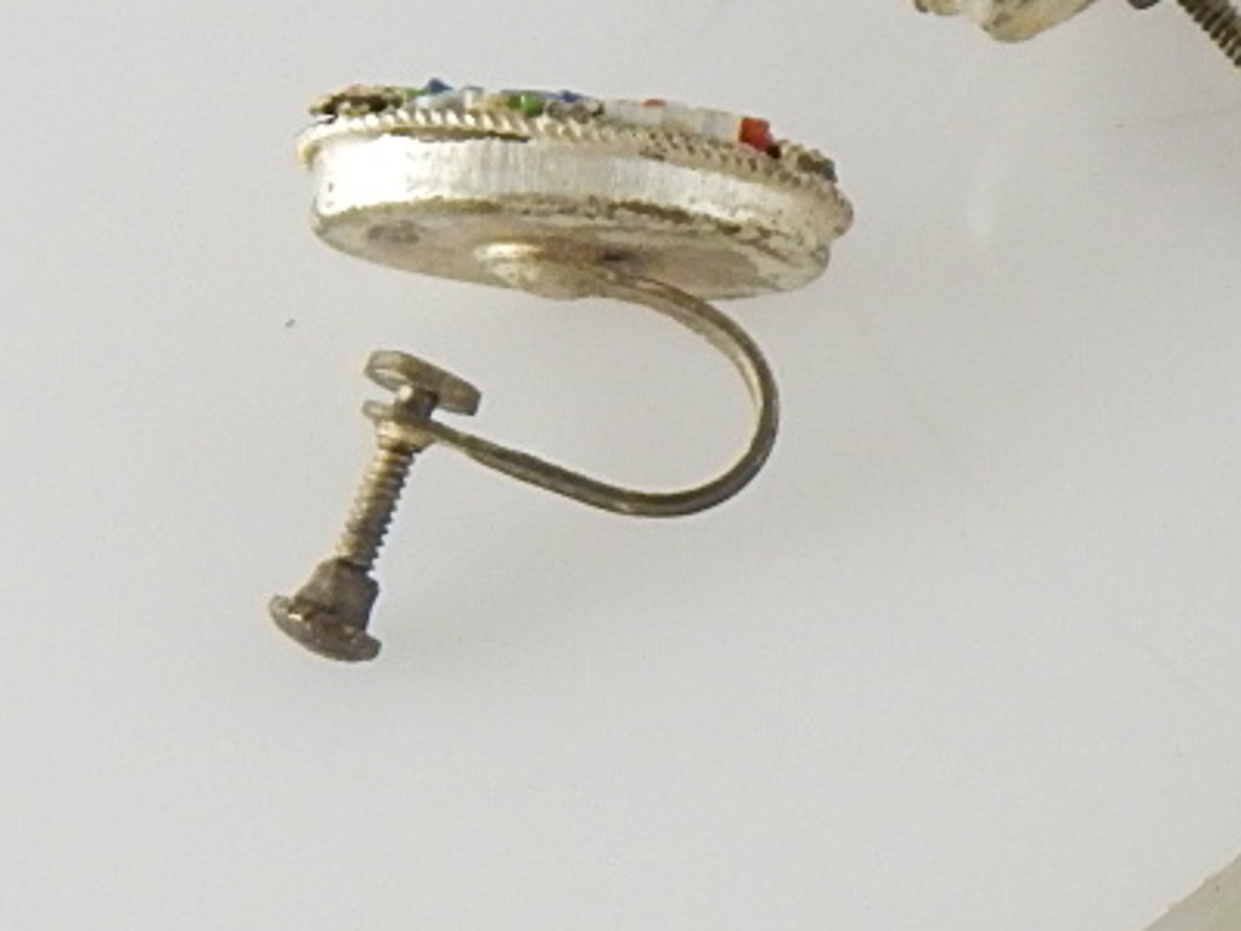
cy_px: 1058
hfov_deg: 9.1
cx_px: 1272
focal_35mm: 216
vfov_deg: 6.8
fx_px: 7744
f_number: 3.8
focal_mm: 9.7
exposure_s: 1/80
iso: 400
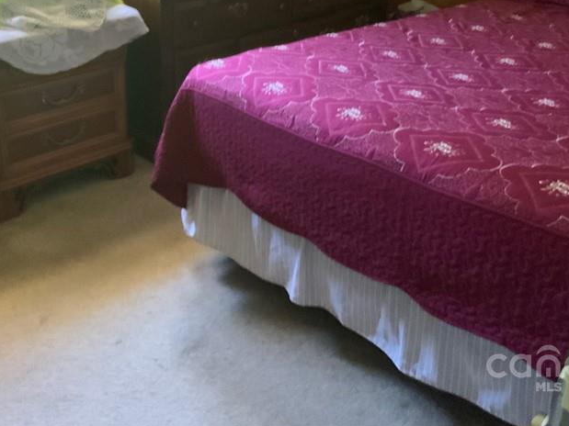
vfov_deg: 29.5
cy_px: 76
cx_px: 291
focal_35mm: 48
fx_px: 789
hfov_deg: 39.7
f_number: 1.8
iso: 500
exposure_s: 1/24
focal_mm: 3
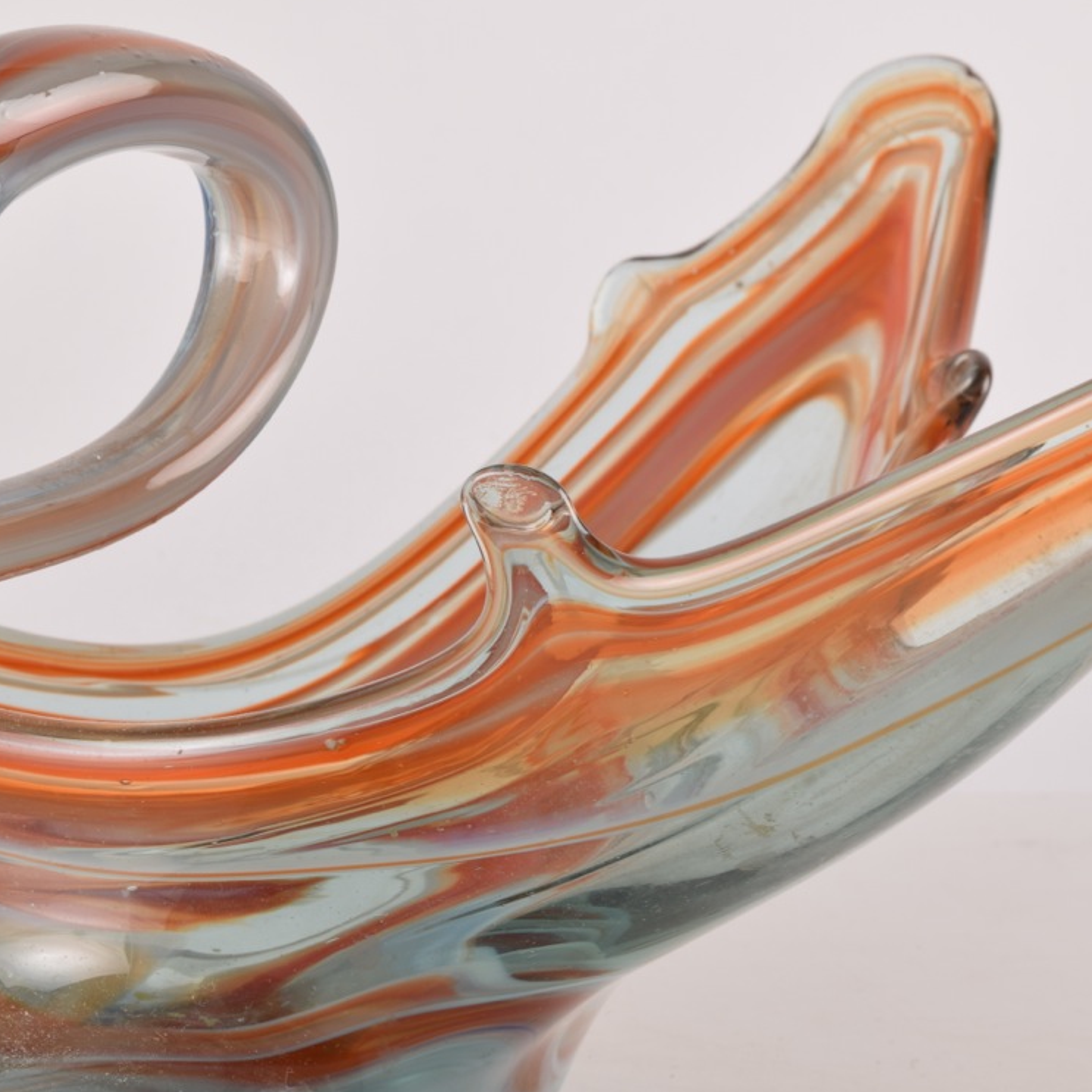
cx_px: 481
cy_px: 558
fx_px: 4309
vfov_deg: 14.4
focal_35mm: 121
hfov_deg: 14.4
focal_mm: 55
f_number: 16
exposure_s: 1/125
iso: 100
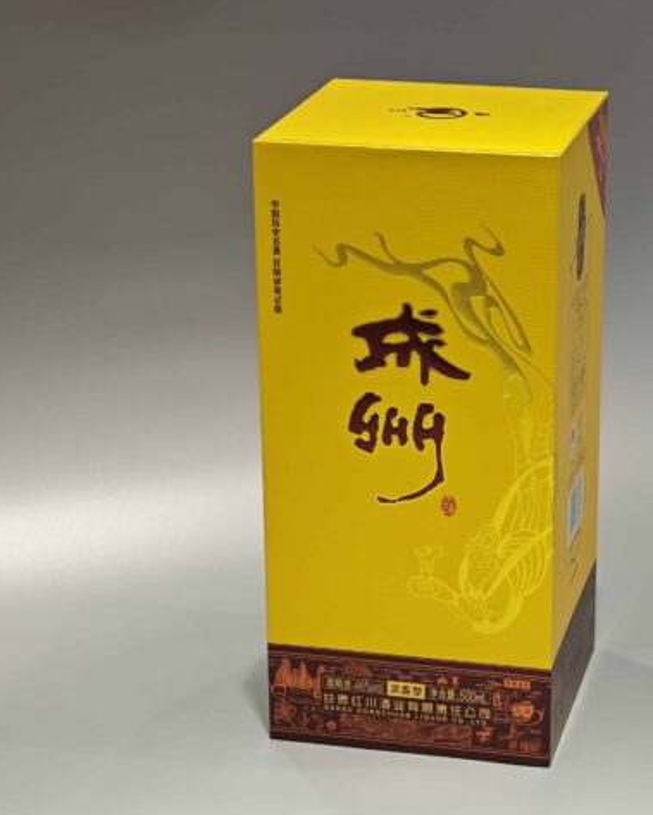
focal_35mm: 99
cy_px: 407
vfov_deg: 19.4
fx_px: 2389
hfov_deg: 15.5
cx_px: 448
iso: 200
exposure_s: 1/100
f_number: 2
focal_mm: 10.1
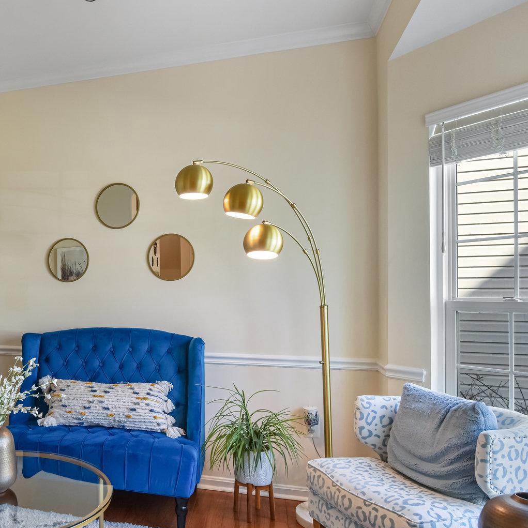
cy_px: 287
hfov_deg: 51.0
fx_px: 500
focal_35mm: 29
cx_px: 82
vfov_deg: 55.5
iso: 500
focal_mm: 17
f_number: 8
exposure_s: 1/200
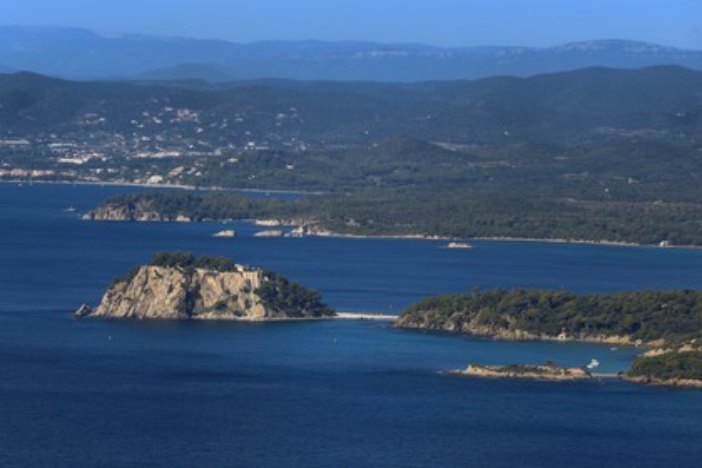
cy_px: 234
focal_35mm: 200
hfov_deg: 10.3
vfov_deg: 6.9
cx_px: 351
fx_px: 3900
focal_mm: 200
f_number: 13
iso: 800
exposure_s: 1/1600
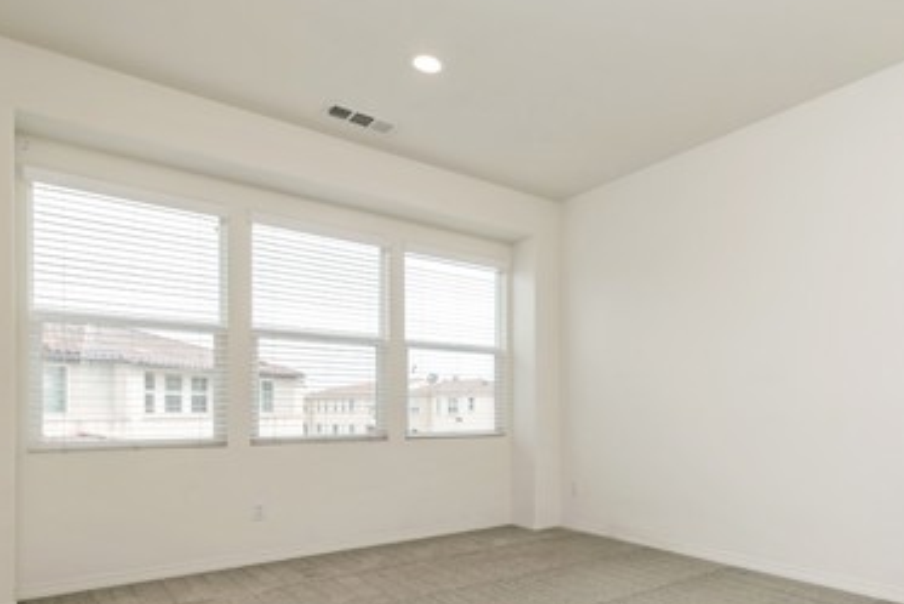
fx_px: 603
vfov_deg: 51.8
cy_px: 420
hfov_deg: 70.7
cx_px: 630
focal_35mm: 24
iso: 180
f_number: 5.6
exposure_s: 1/125
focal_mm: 14
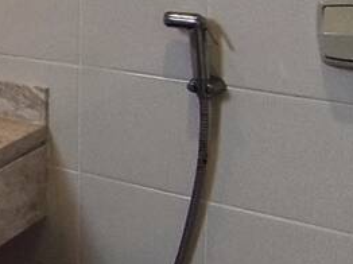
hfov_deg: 16.4
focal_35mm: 88
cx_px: -375
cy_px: -102
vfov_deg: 15.7
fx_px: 897
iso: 80
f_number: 2.2
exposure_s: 1/120
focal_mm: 1.65
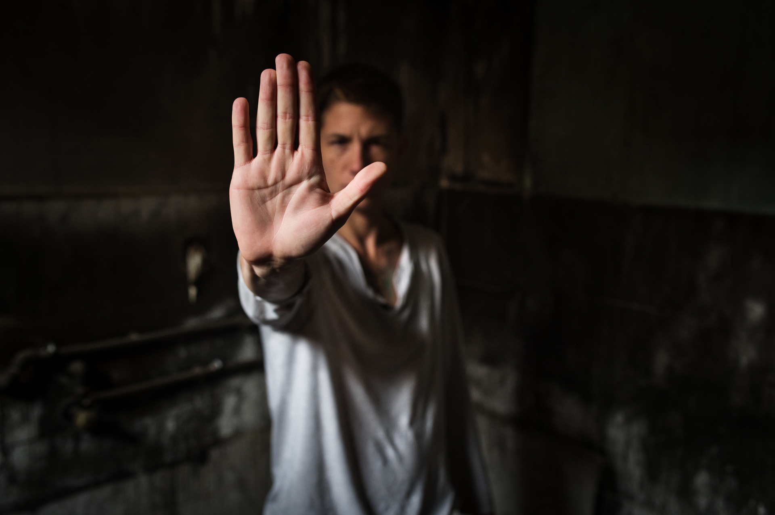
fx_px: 753
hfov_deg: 54.5
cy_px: 258
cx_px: 388
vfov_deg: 37.8
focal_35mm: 35
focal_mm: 35
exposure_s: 1/125
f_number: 3.2
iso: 800
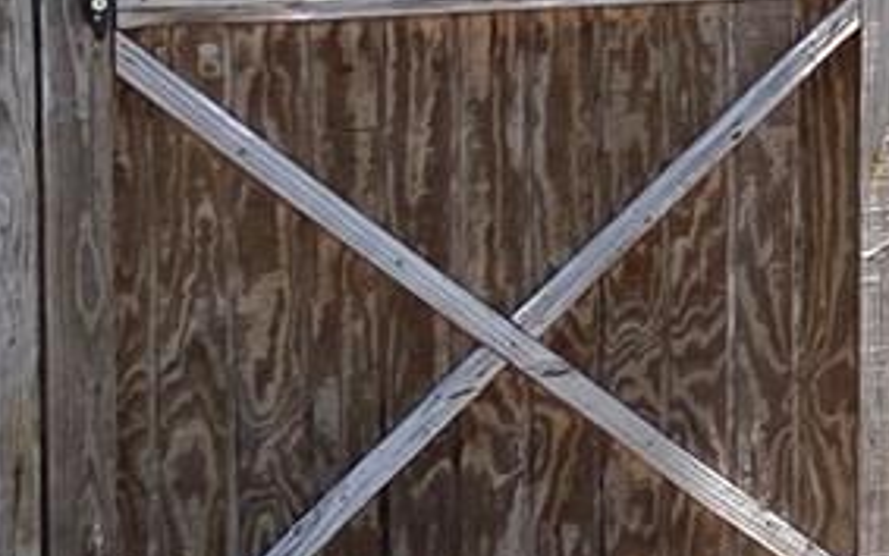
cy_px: -280
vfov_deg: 15.4
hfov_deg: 21.0
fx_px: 1890
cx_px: 1448
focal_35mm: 78
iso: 40
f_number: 1.9
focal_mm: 2.2
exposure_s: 1/1000
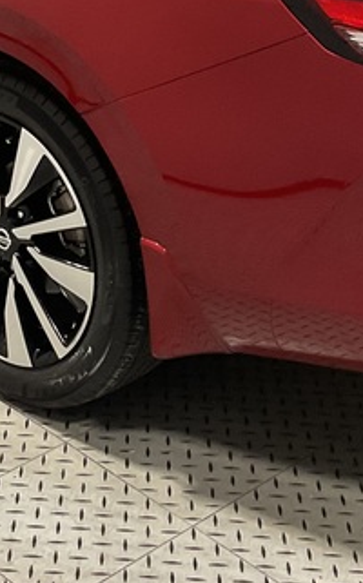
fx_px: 1460
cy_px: 38
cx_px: 83
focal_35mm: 92
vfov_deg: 22.0
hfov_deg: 14.1
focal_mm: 3
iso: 100
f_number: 1.8
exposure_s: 1/60
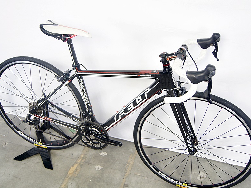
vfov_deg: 35.9
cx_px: 121
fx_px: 290
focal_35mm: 40
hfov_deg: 46.8
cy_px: 96
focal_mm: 24
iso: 320
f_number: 4
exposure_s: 1/50
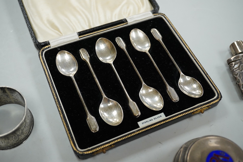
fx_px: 304
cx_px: 122
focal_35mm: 45
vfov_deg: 29.9
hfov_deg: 43.6
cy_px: 81
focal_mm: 30
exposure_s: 1/400
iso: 2500
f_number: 7.1
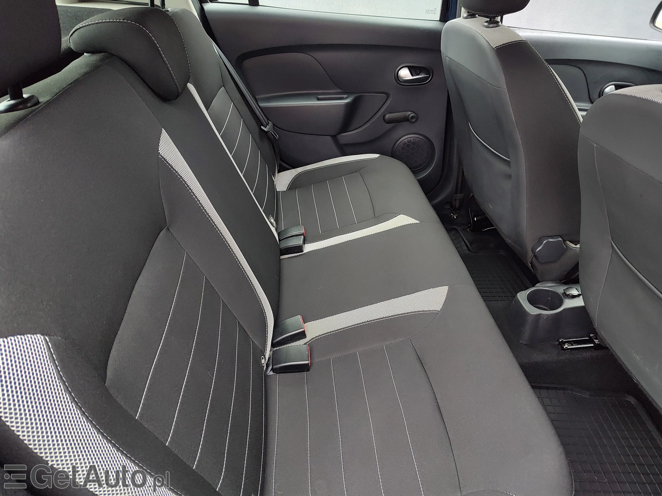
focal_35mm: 23
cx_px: 331
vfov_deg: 58.9
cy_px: 248
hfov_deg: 73.9
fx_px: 440
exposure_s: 1/50
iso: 369
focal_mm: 5.56
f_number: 1.8
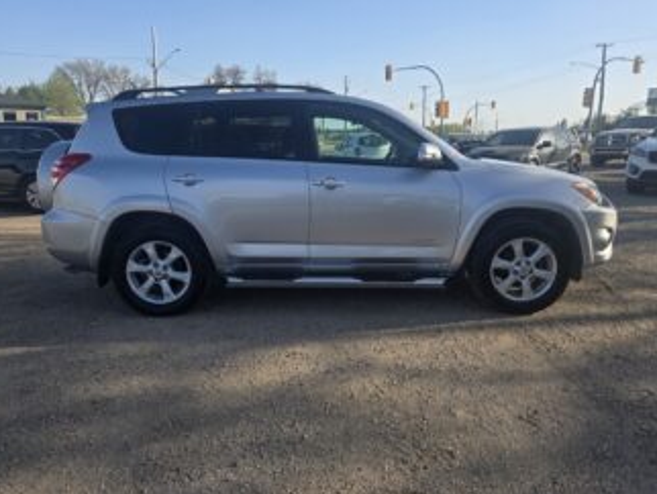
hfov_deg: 69.3
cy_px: 230
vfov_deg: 54.9
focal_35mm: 25
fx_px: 475
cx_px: 333
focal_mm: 5.4
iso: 64
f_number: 1.8
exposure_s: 1/2921
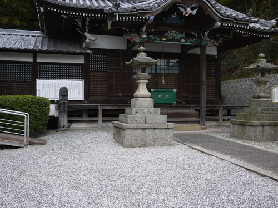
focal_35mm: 40
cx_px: 139
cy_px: 104
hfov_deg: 46.8
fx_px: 321
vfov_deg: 36.0
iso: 100
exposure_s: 1/500
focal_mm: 20
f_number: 3.5
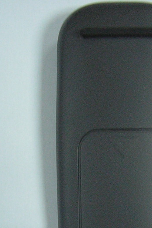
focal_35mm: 73
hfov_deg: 18.5
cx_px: 127
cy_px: 164
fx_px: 462
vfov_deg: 27.4
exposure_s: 1/5.5
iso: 116
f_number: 2.6
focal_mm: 4.7
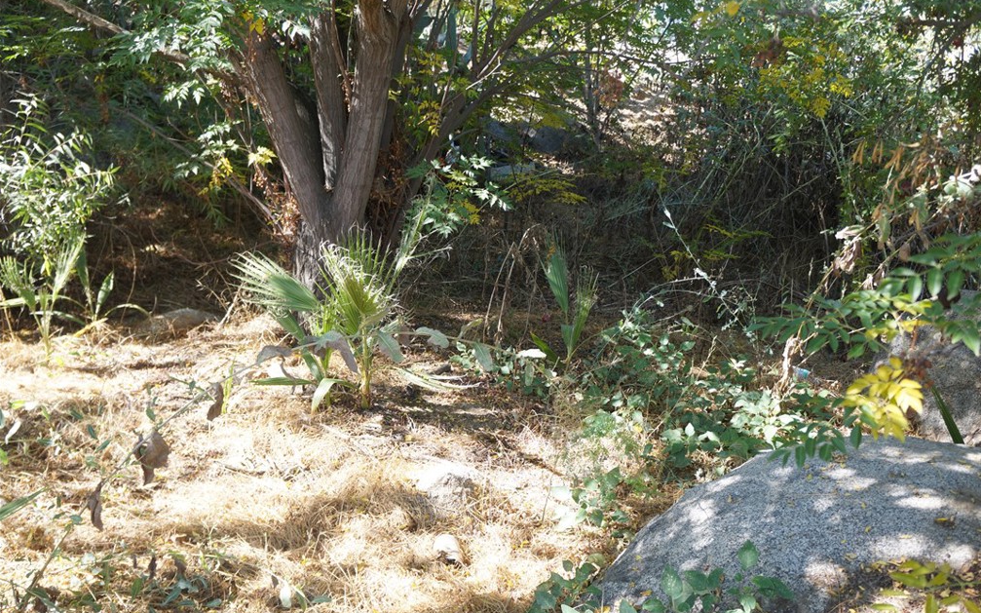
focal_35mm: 30
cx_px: 498
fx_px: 789
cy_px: 326
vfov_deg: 42.4
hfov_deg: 63.7
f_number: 4
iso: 100
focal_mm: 19
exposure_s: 1/60
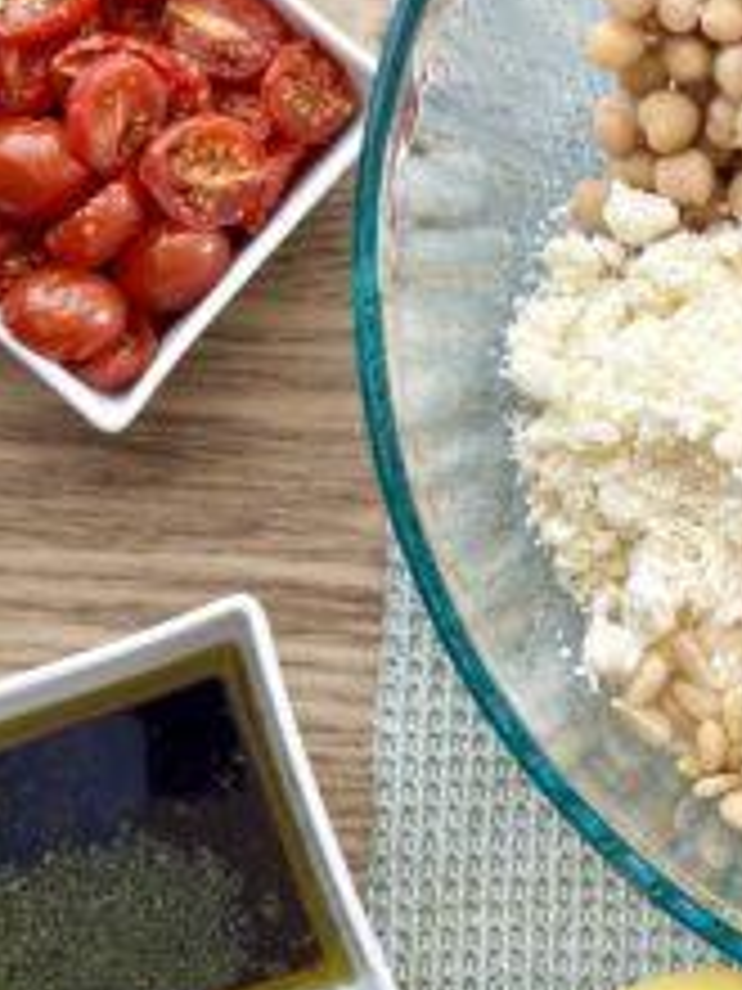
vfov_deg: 18.0
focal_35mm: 109
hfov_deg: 13.3
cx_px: 834
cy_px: 585
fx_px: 3115
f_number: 1.78
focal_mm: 6.86
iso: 125
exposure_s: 1/120
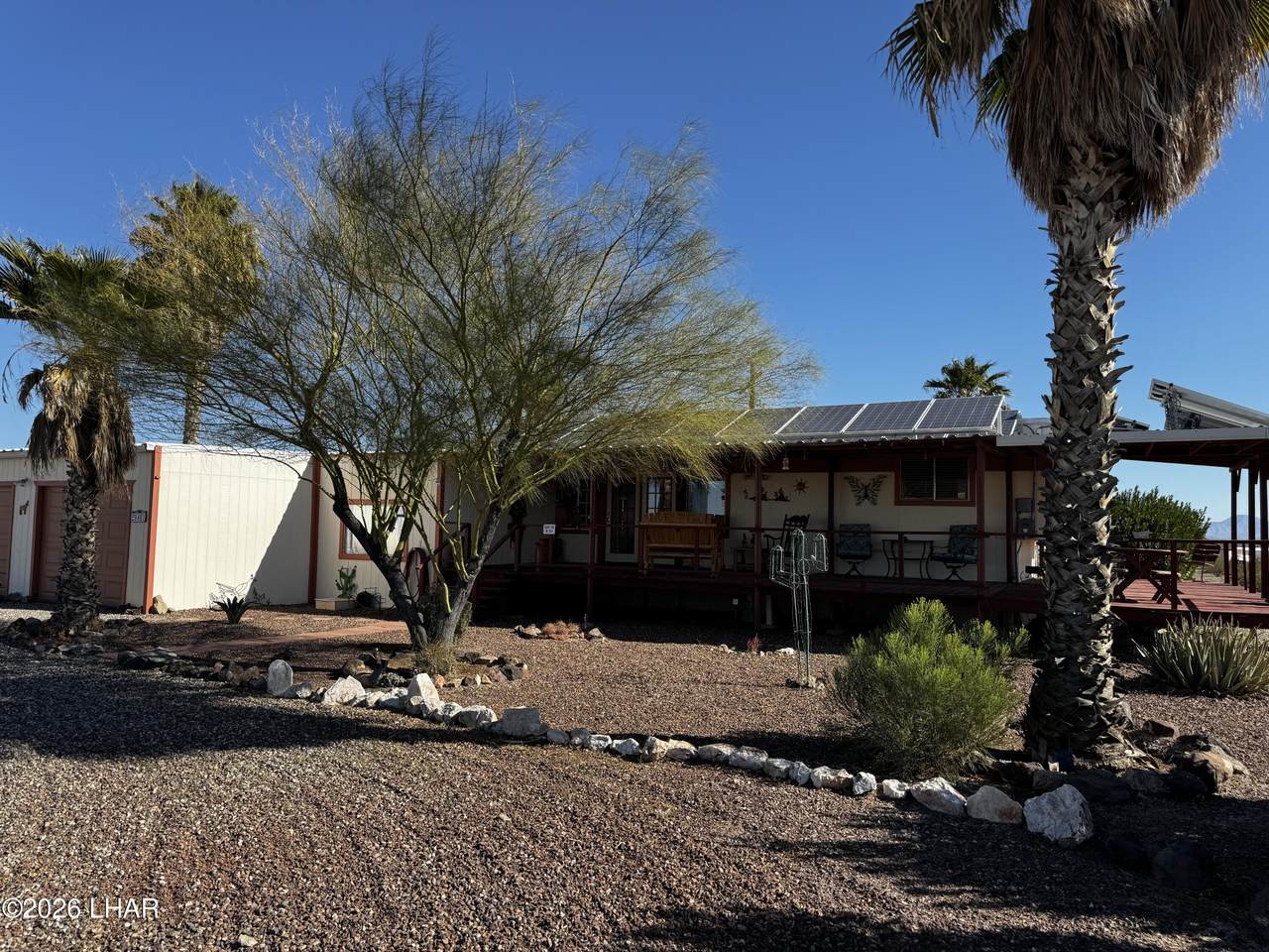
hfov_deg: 71.6
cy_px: 476
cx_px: 634
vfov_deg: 56.8
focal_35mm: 24
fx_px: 880
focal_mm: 6.76
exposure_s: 1/2959
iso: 80
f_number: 1.78
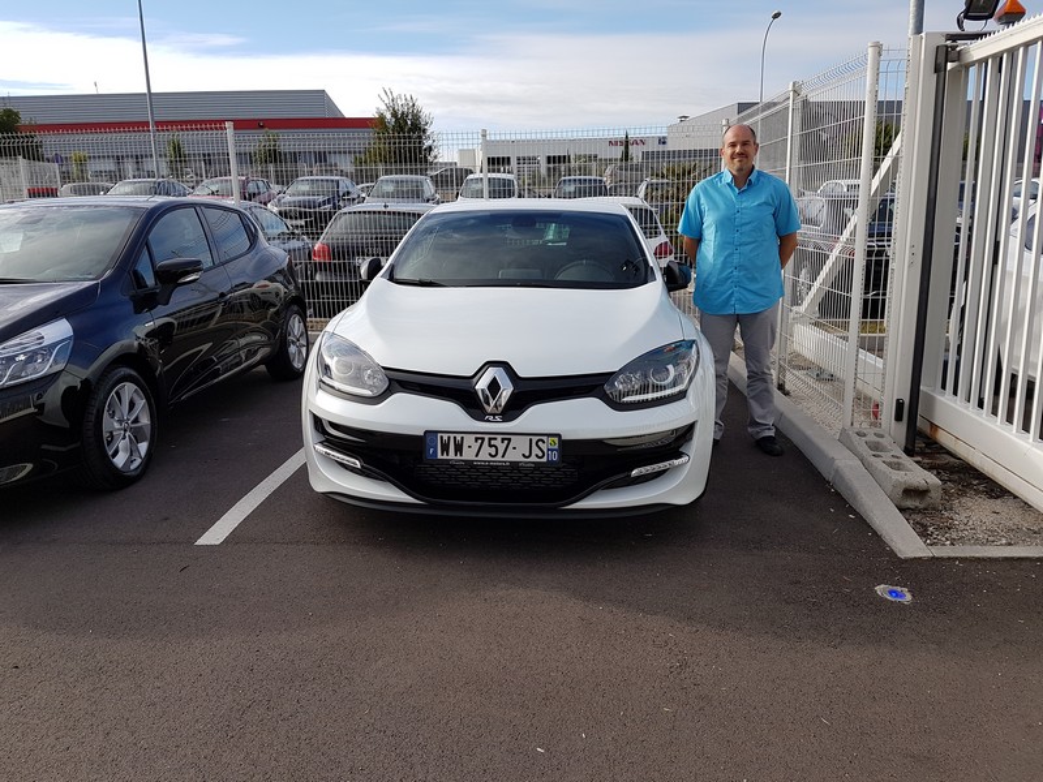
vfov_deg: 53.1
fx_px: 783
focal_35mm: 26
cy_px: 391
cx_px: 522
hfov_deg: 67.3
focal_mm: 4.2
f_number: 1.7
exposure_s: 1/1456
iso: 40
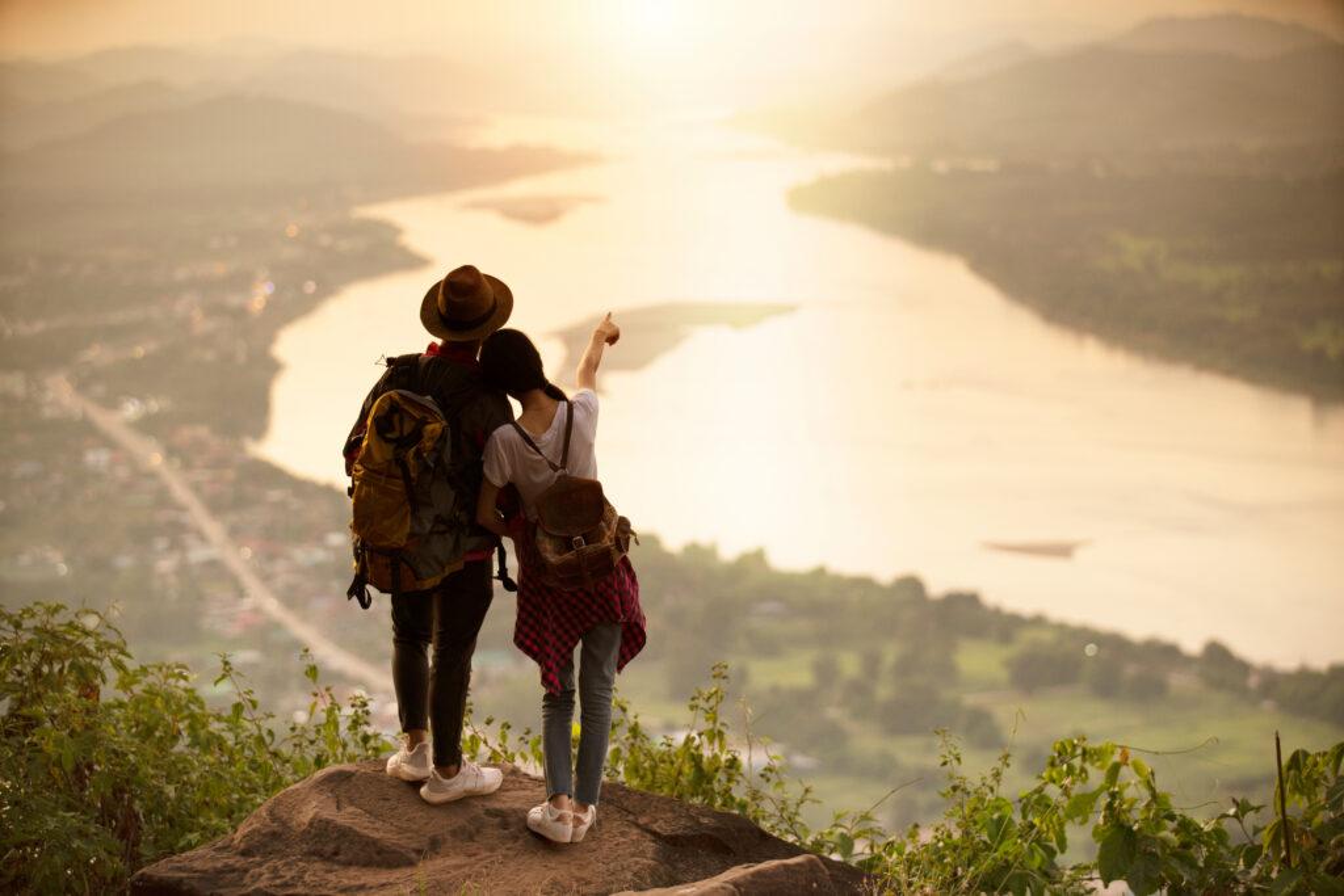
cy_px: 448
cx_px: 672
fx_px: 3808
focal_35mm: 102
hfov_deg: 20.0
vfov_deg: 13.4
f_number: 2.8
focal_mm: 102
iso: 400
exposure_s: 1/50
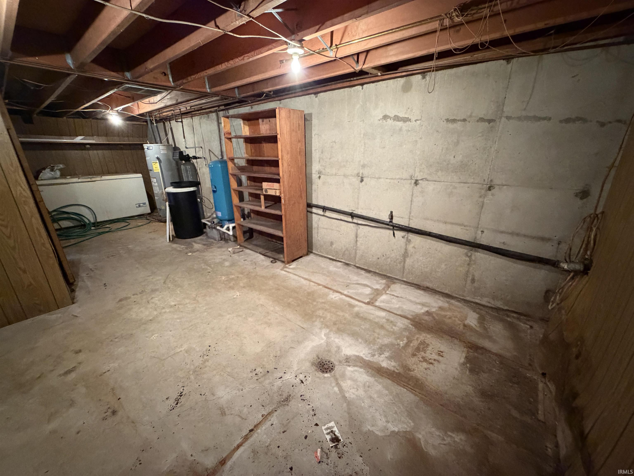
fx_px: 256
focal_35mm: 14
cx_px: 317
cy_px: 238
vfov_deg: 85.7
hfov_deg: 102.1
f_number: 2.2
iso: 1000
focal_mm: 2.22
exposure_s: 1/40
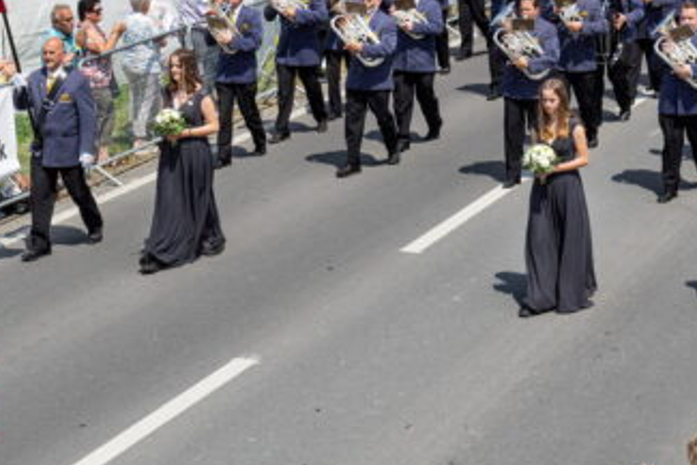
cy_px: 171
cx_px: 392
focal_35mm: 88
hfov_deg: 23.1
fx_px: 1704
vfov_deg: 15.5
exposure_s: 1/200
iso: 100
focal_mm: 44
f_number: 11
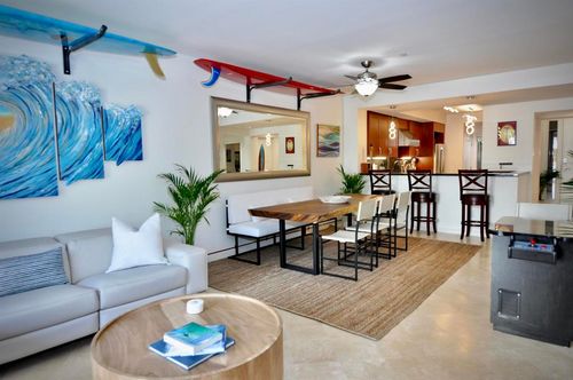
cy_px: 190
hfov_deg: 81.3
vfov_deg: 59.4
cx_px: 286
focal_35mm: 21
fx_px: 334
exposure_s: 1/60
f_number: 4
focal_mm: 14
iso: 640
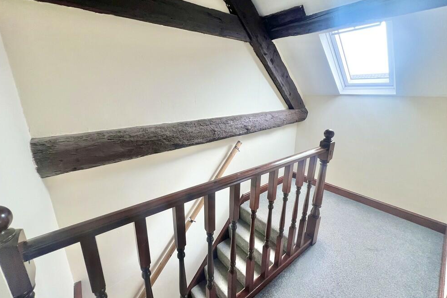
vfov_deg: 81.1
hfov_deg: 104.2
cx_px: 218
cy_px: 143
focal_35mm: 14
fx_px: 174
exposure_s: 1/99
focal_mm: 1.57
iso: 64
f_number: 1.8
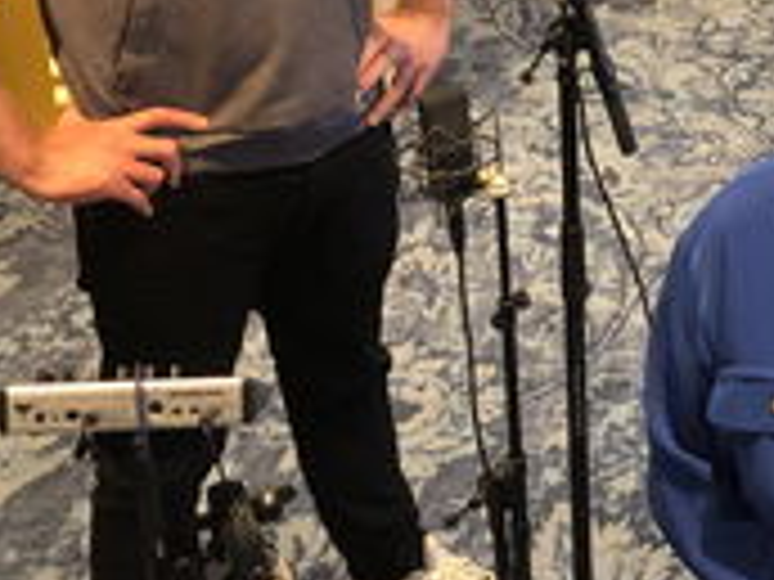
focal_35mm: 92
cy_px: 0
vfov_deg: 15.8
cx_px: 972
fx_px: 2057
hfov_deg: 19.8
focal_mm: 3.99
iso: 100
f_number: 1.8
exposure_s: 1/14
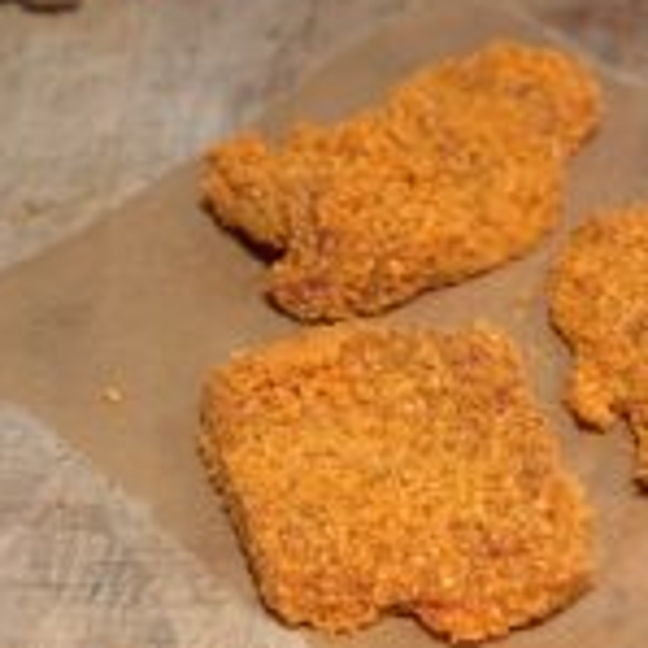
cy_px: 400
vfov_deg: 14.2
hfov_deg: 14.1
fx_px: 2605
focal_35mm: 123
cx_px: 465
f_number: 2.4
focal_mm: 6
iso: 320
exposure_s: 1/50
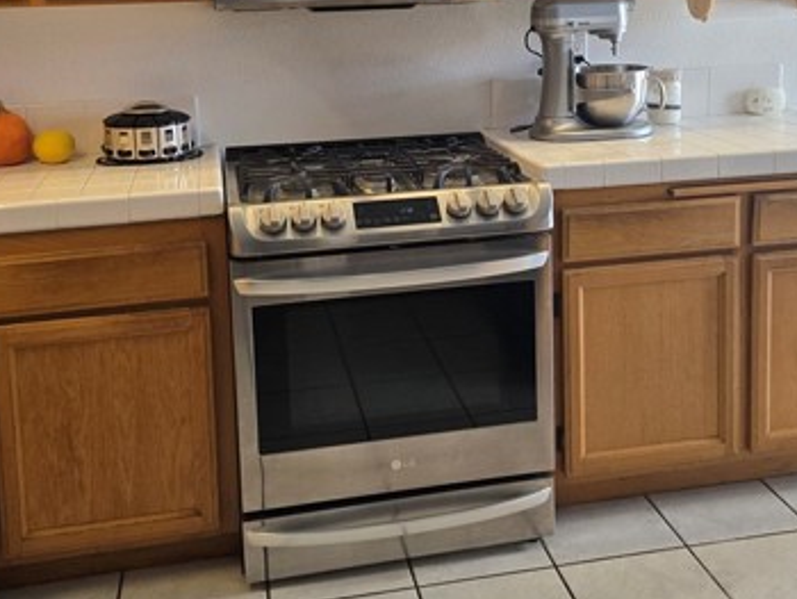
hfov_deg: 44.8
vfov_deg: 33.4
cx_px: 408
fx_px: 968
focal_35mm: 42
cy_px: 116
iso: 100
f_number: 1.8
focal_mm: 5.4
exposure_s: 1/120
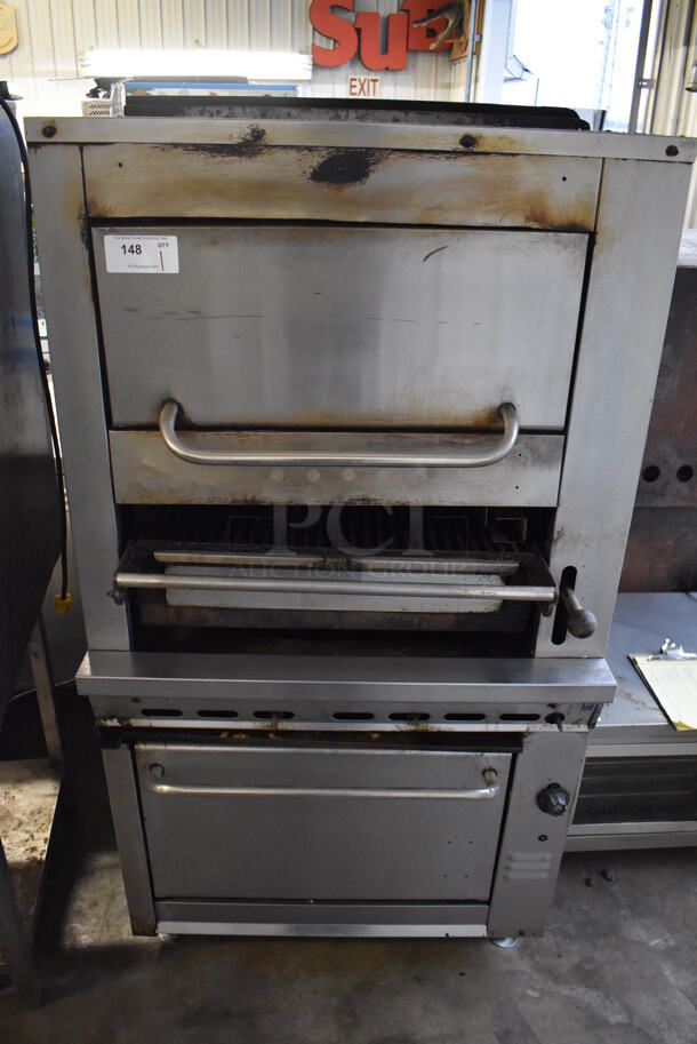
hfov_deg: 48.0
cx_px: 348
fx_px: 783
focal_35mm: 27
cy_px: 522
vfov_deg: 67.3
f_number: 3.5
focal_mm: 18
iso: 5000
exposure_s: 1/125
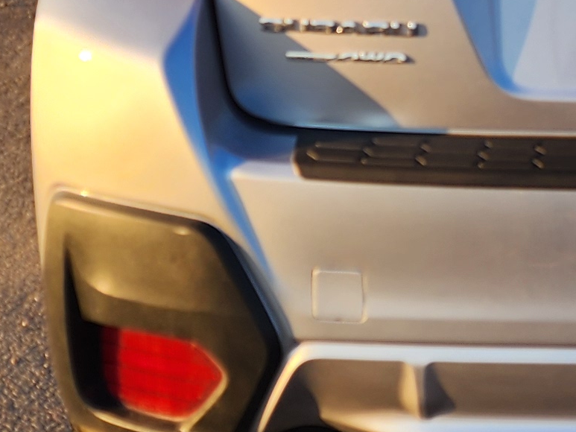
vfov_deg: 12.1
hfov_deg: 16.0
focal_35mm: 119
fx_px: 1980
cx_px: 648
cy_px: -142
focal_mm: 6.4
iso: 16
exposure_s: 1/180
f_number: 1.8
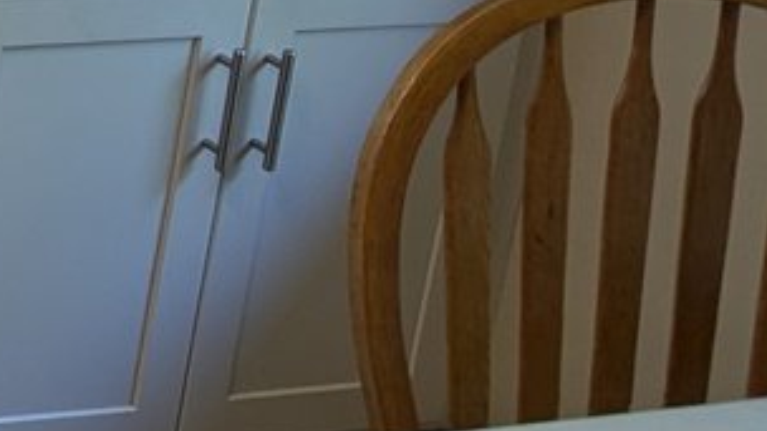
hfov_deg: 13.0
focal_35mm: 130
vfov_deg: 8.6
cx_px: -1003
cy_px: -548
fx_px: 2644
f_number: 1.85
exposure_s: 1/146
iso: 52
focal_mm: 6.81
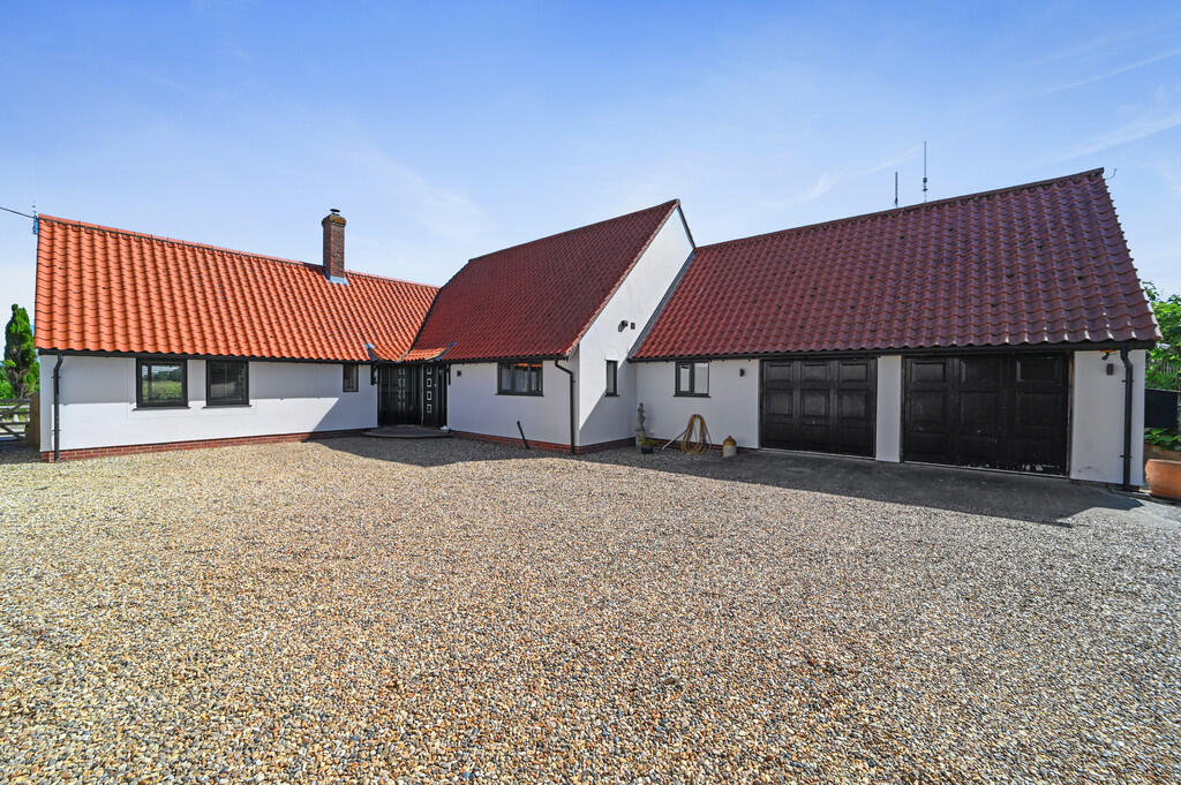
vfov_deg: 81.1
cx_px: 590
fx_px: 459
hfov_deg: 104.3
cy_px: 392
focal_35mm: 14
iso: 500
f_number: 8
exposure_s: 1/1250
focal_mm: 14
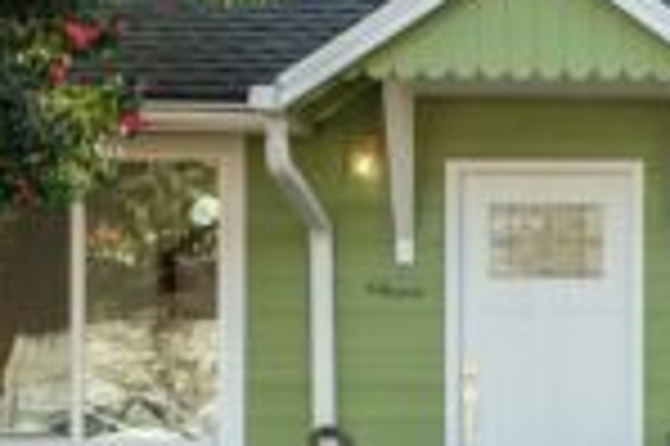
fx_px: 2547
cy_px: 327
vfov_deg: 10.0
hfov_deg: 14.8
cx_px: 589
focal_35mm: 137
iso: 100
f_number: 6.3
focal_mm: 51
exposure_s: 1/80
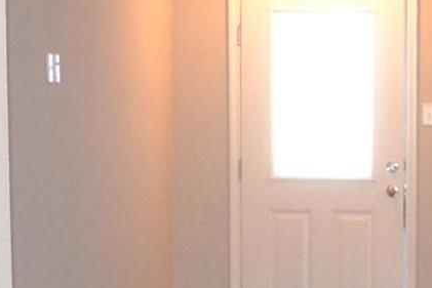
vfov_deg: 10.9
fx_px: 1510
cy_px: 195
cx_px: 577
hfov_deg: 15.4
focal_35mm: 126
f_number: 3.5
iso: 2200
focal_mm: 11.5
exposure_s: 1/60
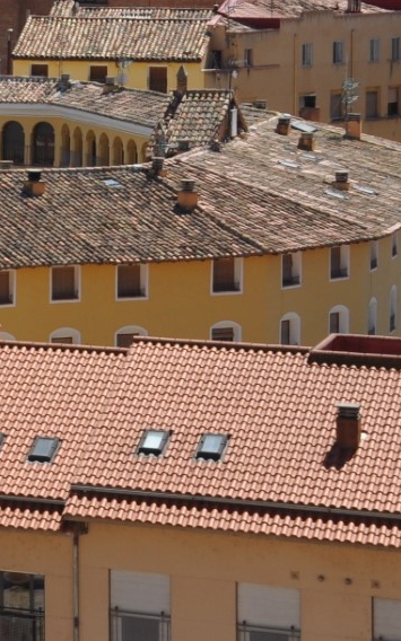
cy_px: 41
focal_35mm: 172
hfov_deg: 7.2
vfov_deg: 12.1
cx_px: -535
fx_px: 3008
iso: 200
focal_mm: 32
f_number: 9
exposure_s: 1/320
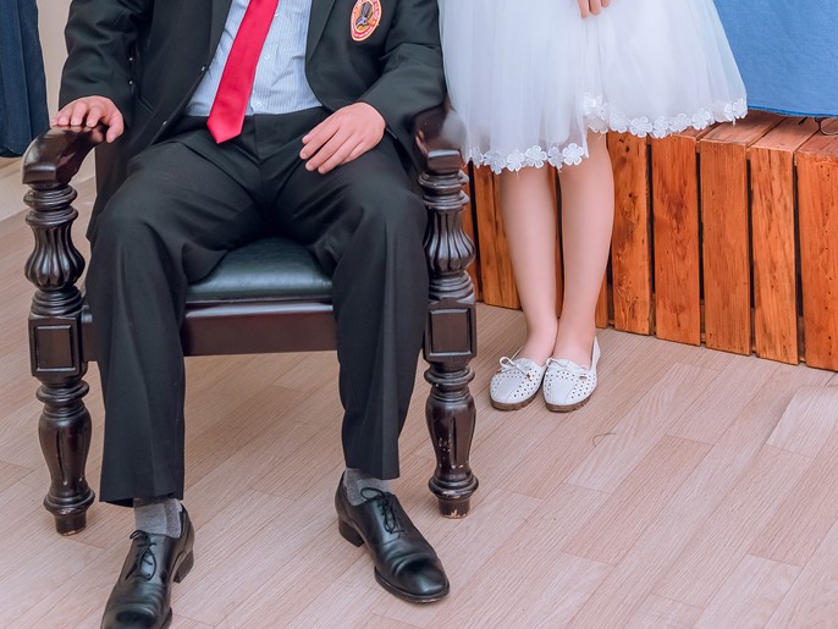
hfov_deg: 26.0
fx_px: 1816
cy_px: -114
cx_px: 392
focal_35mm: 75
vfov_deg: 18.7
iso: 320
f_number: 4
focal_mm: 42
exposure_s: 1/125
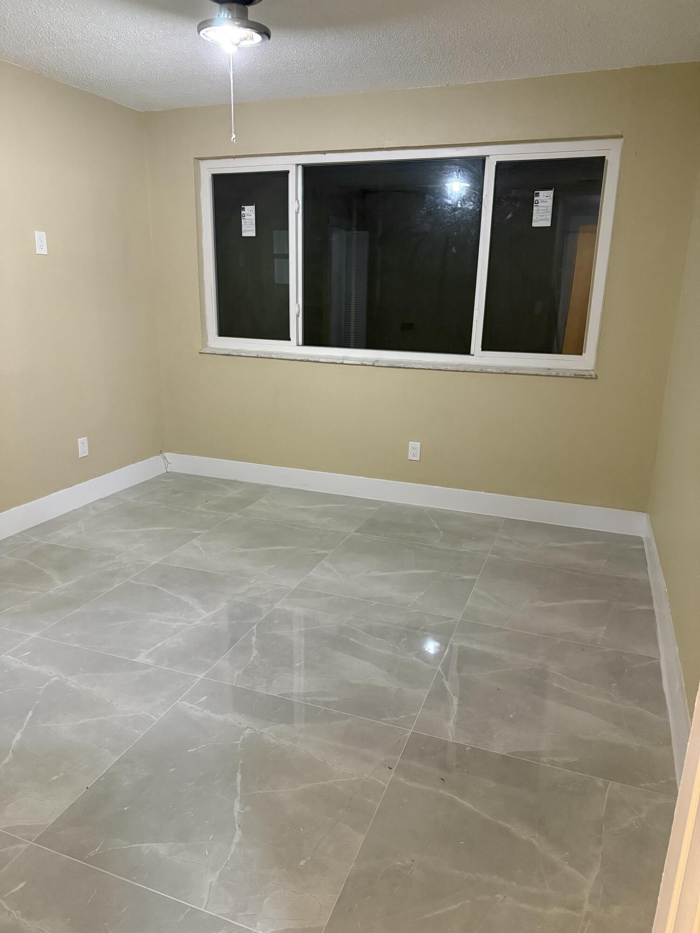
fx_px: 647
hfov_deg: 56.8
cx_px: 350
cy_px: 466
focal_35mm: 24
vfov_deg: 71.6
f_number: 1.78
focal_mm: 6.76
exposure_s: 1/60
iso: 800
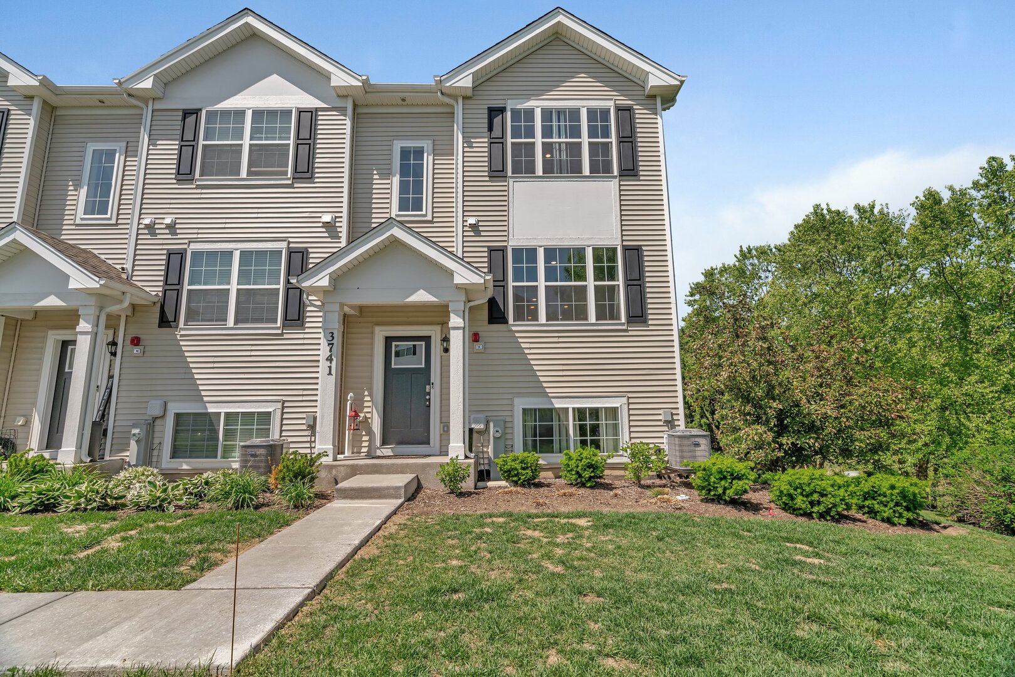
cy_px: 338
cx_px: 508
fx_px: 451
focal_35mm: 16
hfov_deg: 96.7
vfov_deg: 73.8
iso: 500
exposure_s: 1/320
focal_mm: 16
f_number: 9
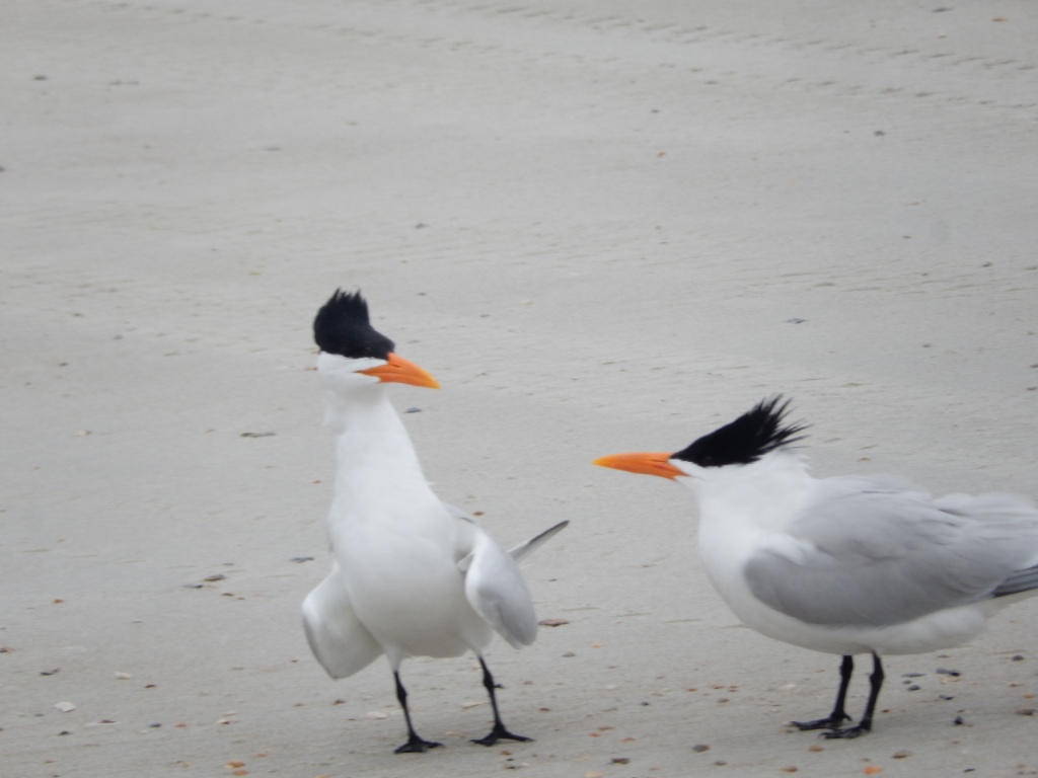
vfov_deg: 2.9
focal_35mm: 514
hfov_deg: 3.9
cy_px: 389
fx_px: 15413
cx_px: 519
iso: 125
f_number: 6.3
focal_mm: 92.3
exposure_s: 1/320
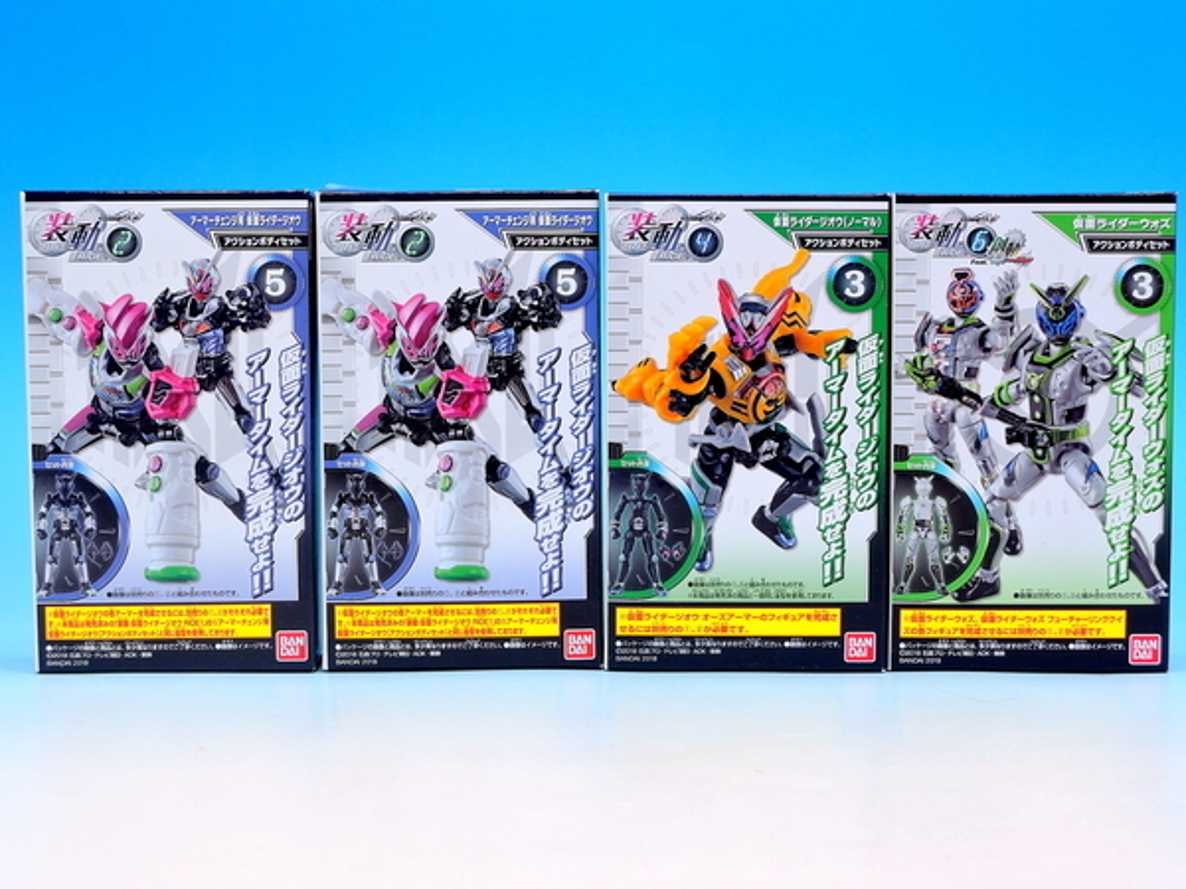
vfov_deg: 24.4
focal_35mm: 60
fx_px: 2056
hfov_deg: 32.2
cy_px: 444
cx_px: 593
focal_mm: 12.8
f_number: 5.8
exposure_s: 1/1.3
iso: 80
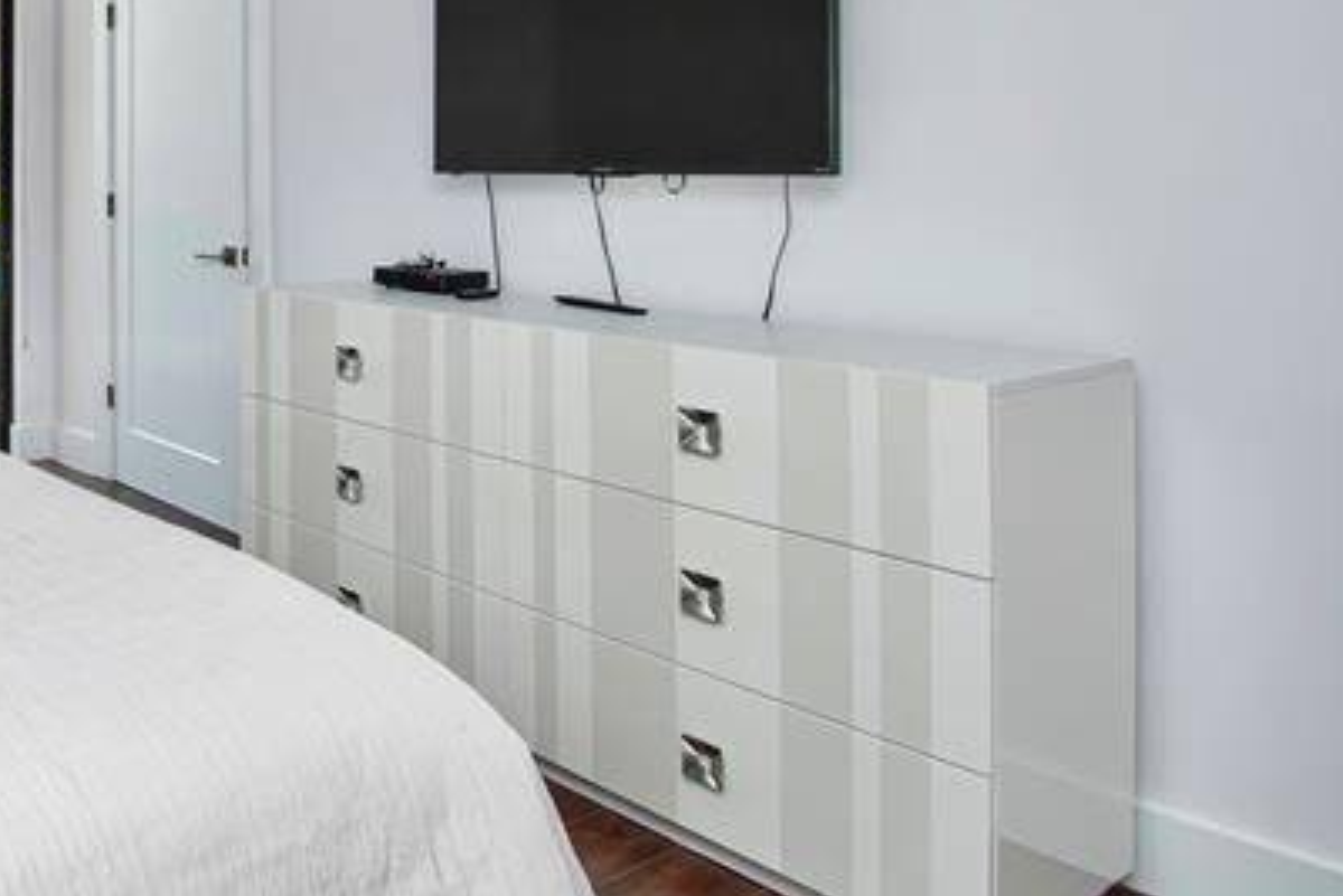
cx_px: 10
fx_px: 1120
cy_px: 129
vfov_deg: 41.0
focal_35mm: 30
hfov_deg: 50.5
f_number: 5.6
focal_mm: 10
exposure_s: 1/125
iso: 640
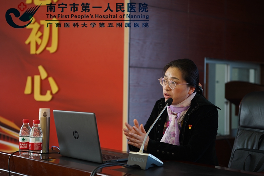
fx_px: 513
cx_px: 132
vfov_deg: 19.5
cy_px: 88
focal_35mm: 70
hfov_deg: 28.8
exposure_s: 1/25
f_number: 3.2
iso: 200
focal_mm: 70
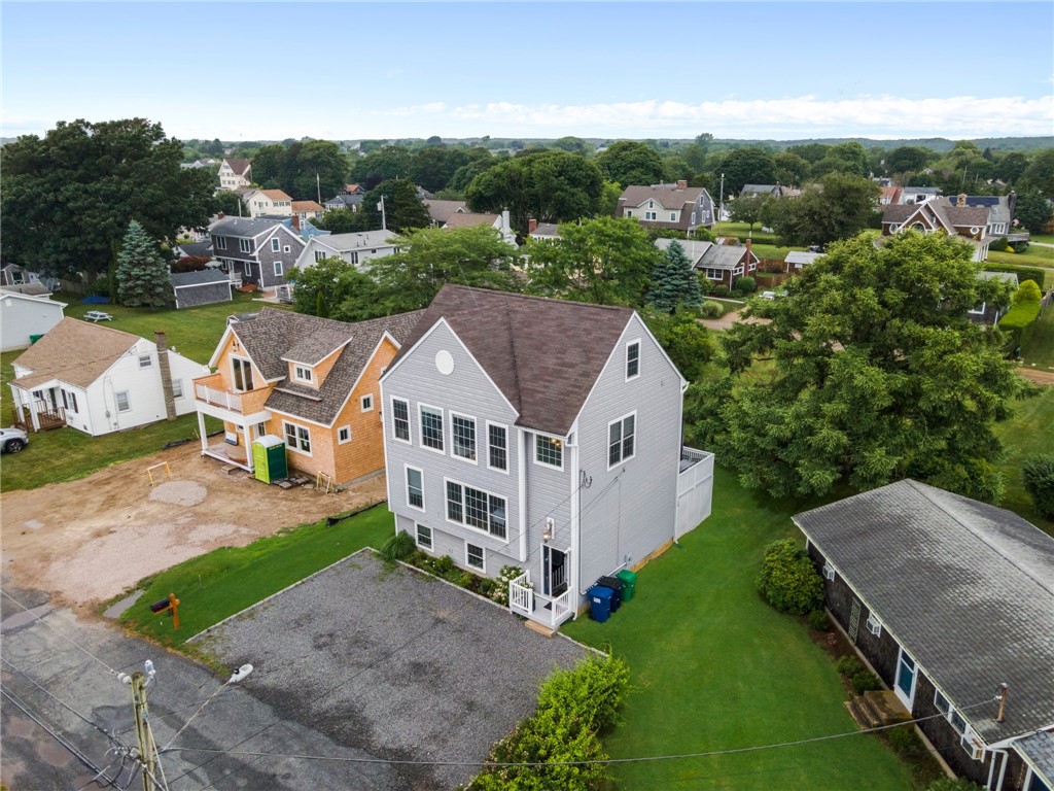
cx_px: 527
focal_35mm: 24
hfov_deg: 71.6
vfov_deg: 56.8
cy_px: 396
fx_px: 731
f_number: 2.8
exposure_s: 1/400
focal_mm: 4.5
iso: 100
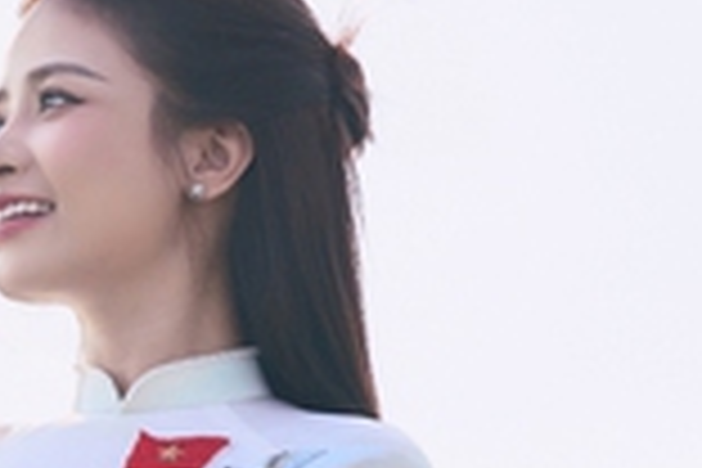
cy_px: 520
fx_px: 6949
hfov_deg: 5.6
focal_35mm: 356
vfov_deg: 3.9
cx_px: -878
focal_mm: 56.7
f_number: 5.6
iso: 160
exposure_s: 1/640
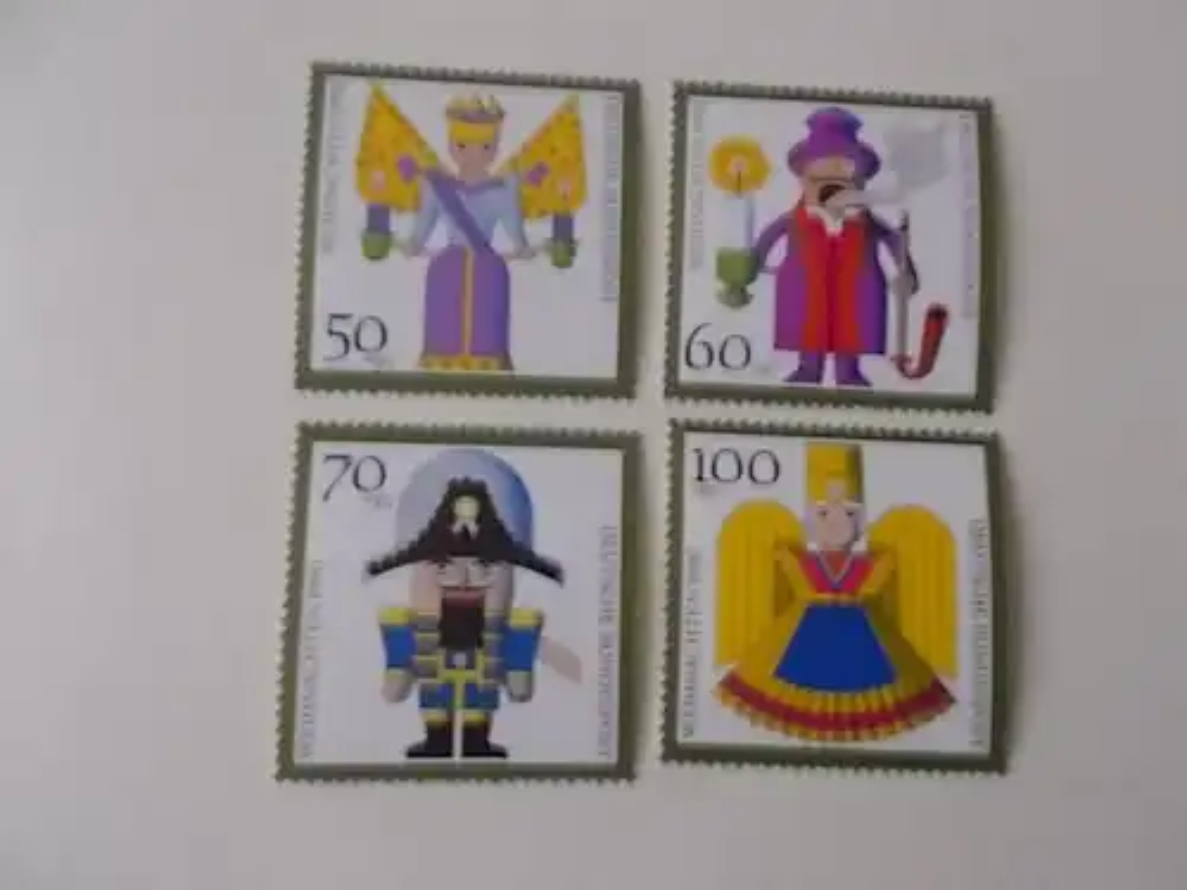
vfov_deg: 53.1
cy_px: 445
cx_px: 594
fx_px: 892
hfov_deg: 67.3
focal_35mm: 26
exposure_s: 1/2.5
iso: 200
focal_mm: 4.6
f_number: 3.2
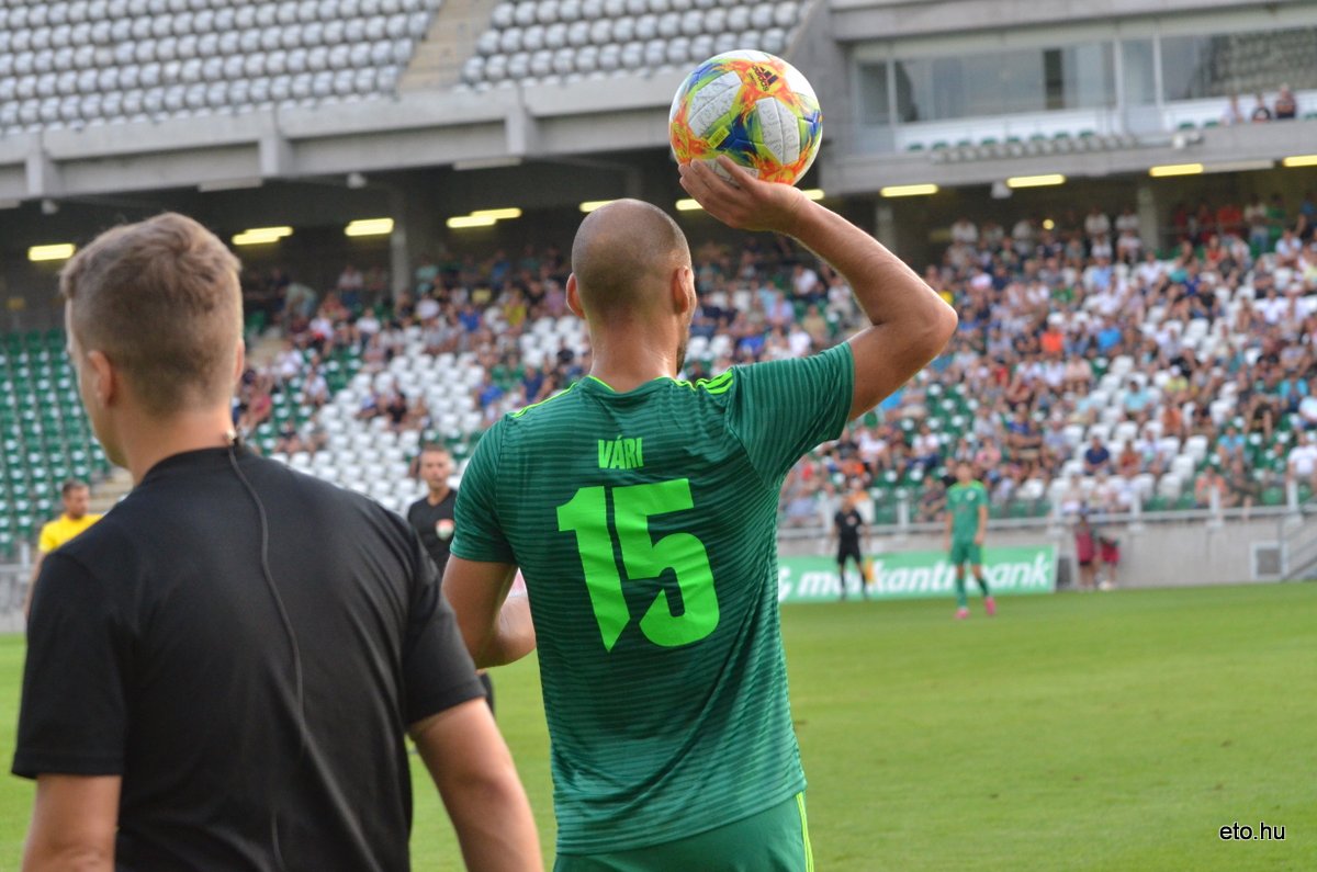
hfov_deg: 16.1
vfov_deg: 10.7
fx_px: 4655
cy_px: 436
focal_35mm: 128
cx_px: 658
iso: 1600
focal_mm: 85
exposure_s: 1/500
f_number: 5.6
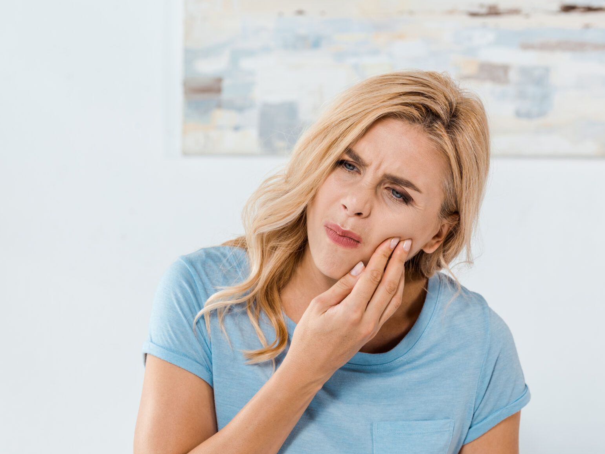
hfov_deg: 15.4
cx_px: 195
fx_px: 2237
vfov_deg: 11.6
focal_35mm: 128
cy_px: 313
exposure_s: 1/160
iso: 125
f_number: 5
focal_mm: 80
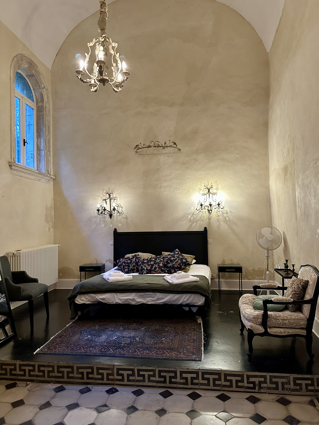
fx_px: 295
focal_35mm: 24
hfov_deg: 56.8
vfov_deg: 71.6
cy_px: 212
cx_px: 160
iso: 400
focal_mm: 6.86
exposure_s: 1/50
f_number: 1.78
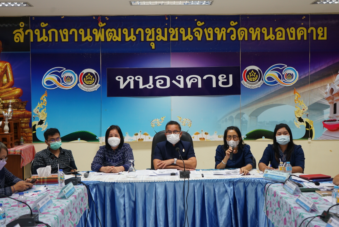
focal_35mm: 42
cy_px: 114
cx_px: 170
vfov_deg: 31.9
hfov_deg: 46.4
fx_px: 396
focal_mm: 42
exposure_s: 1/30
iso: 400
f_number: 4.5
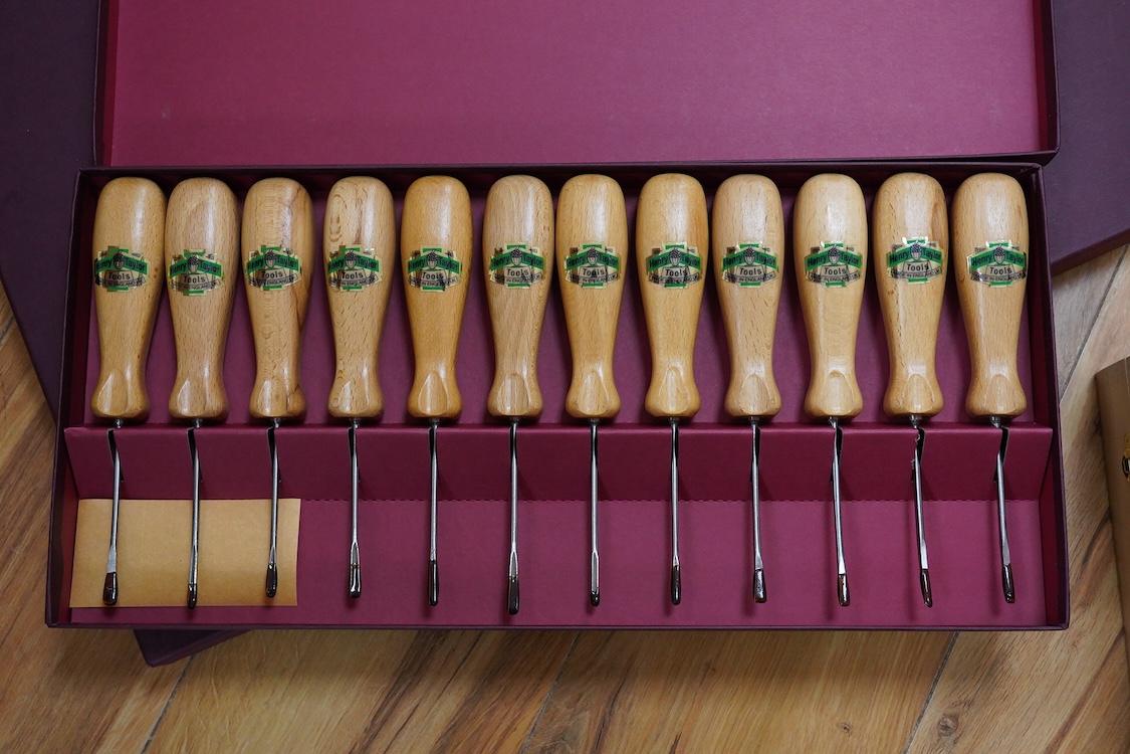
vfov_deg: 29.9
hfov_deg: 43.6
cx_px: 565
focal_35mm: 45
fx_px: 1412
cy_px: 377
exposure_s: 1/160
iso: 2500
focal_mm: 30
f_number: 8
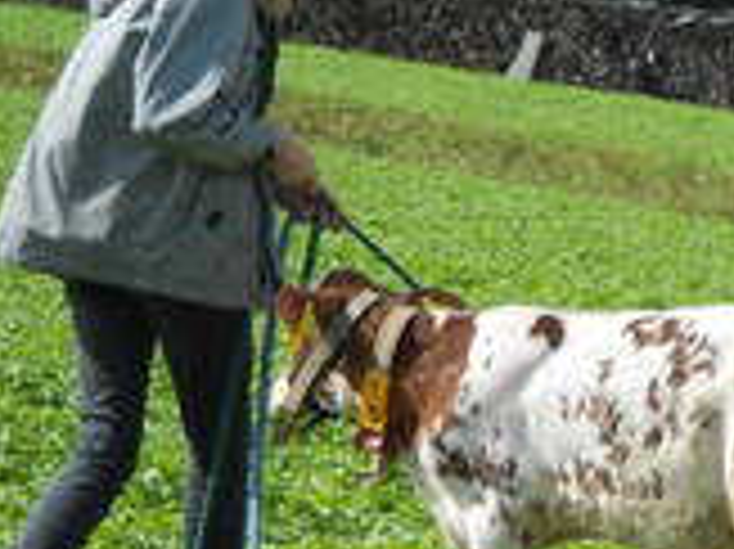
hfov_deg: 6.2
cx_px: 711
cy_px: 454
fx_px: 6780
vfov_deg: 4.6
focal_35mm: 320
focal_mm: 23
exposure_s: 1/250
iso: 80
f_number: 6.5
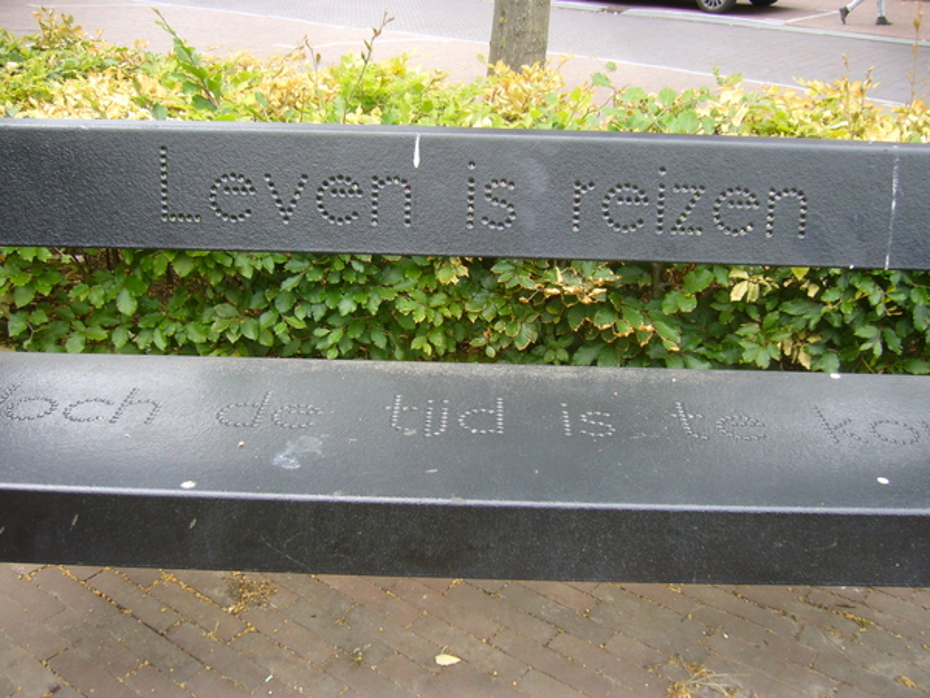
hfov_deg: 52.6
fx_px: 940
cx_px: 465
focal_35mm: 35
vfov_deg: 40.7
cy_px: 349
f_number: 2.8
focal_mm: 5.8
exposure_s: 1/250
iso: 100
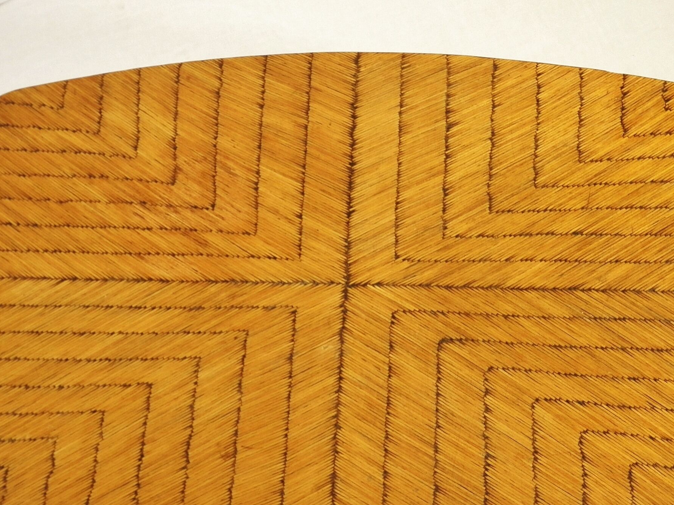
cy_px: 309
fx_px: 954
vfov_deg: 29.6
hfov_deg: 38.9
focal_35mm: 49
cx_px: 357
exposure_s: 1/13
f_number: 3.7
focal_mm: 6.2
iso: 200
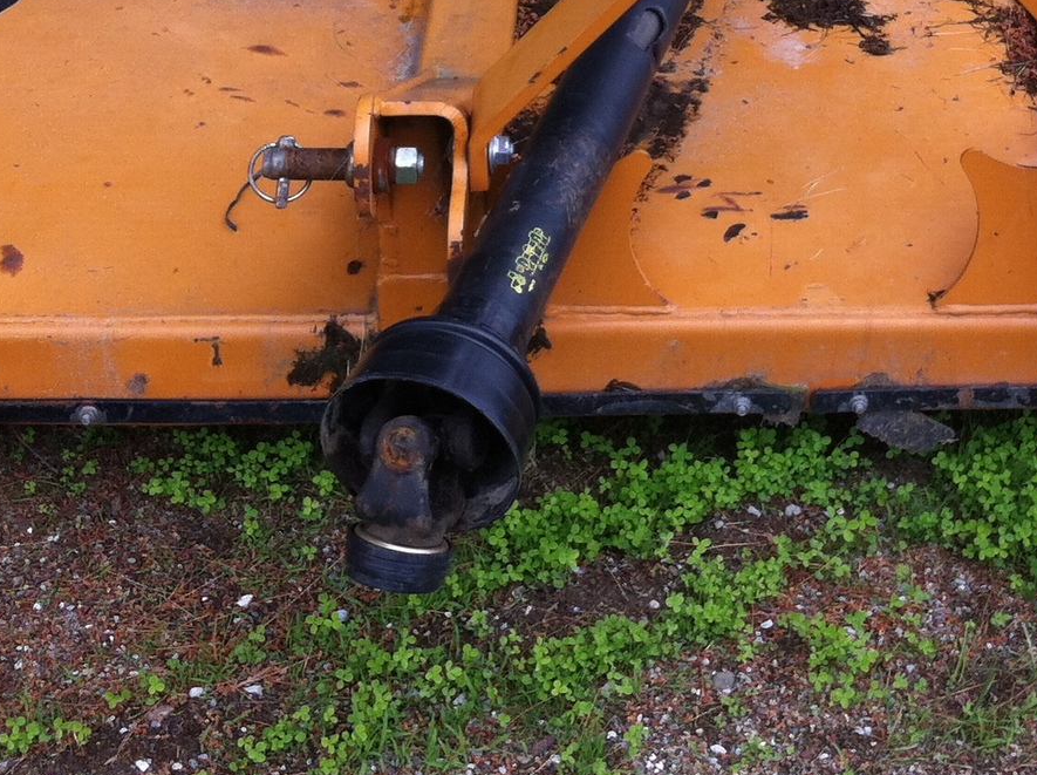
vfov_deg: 17.7
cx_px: 772
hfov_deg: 23.9
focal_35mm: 81
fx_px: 2423
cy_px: 0
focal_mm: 3.85
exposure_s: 1/419
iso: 80
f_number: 2.8
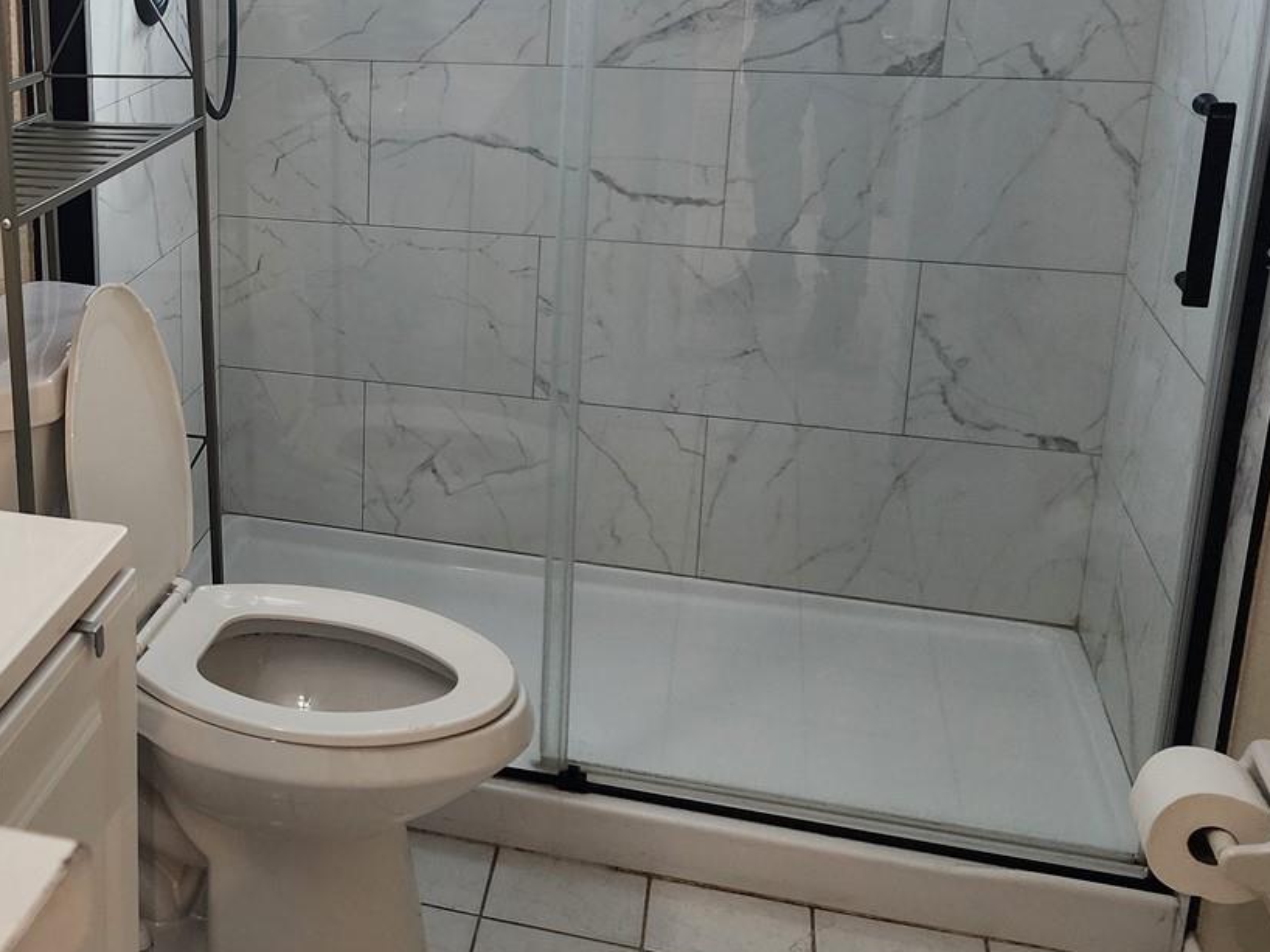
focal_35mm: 45
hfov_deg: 39.6
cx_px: 171
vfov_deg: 31.7
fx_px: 1650
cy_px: 258
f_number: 1.8
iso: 320
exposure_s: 1/120
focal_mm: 6.4
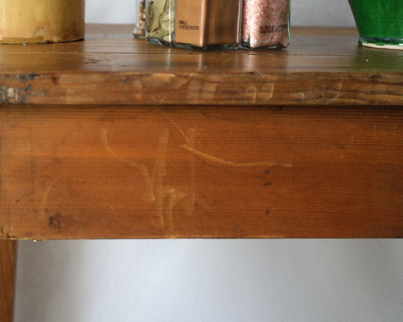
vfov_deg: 24.5
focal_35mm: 62
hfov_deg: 30.2
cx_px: 128
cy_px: 109
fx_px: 740
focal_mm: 26
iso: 800
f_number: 5.6
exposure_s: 1/30
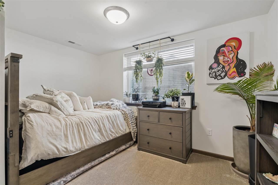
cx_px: 139
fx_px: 124
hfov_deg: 96.7
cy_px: 92
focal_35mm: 16
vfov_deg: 73.7
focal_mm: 16
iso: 400
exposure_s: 1/6
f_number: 10
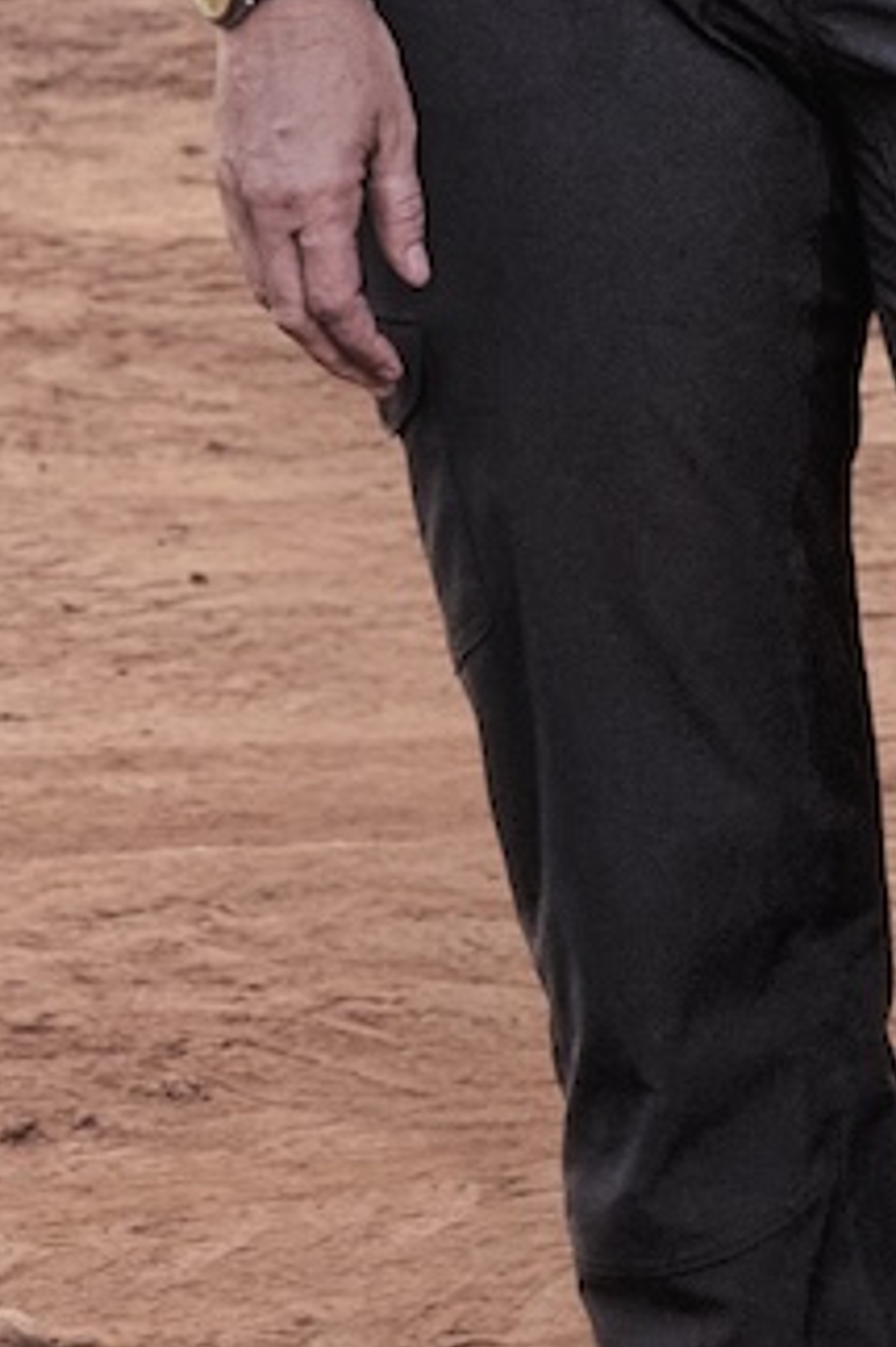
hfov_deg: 4.3
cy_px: -988
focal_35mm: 320
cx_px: 388
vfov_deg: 6.3
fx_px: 11959
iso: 800
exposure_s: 1/320
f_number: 5.6
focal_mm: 50
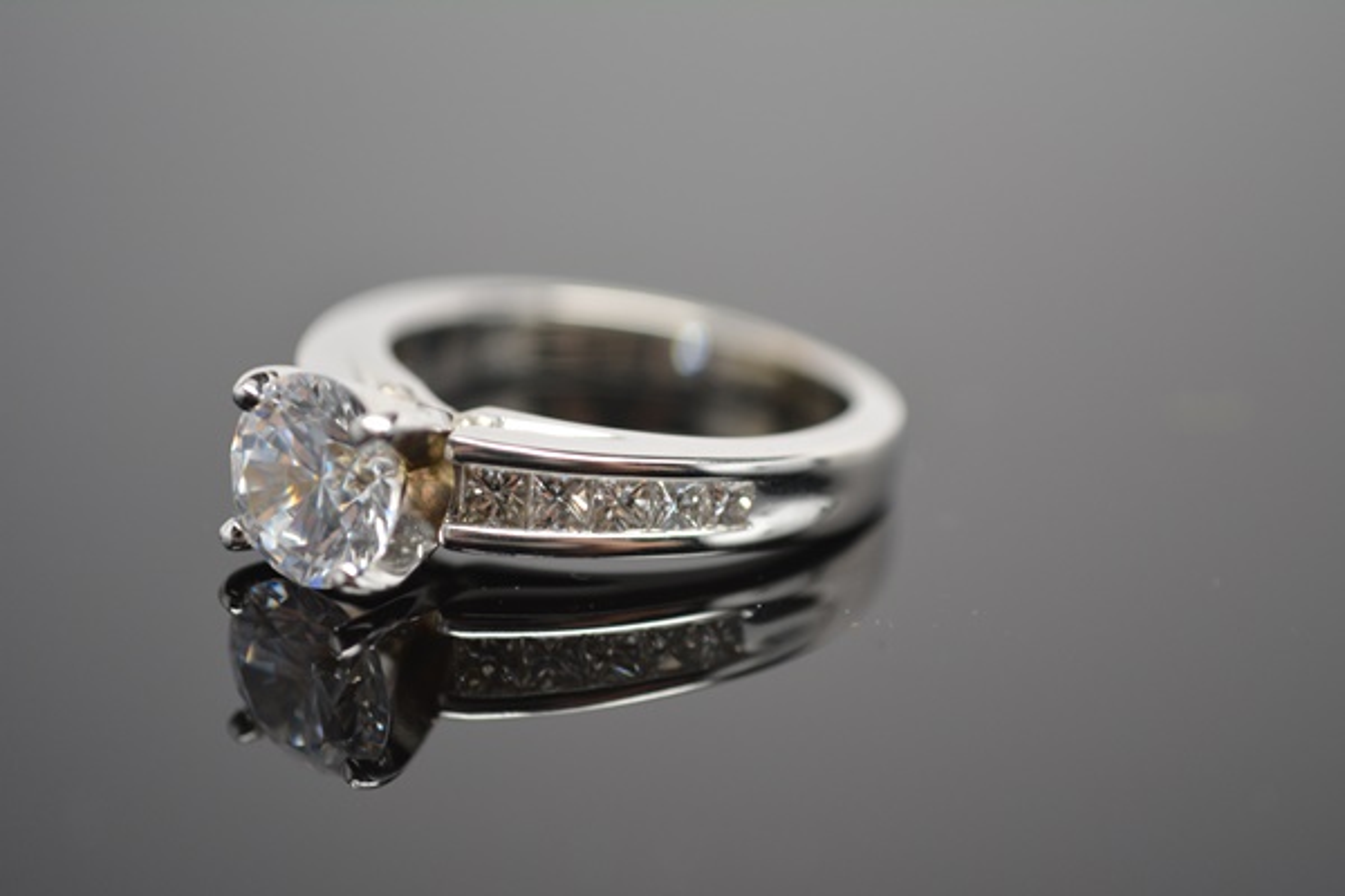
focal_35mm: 82
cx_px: 672
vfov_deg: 16.6
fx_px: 3082
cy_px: 448
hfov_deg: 24.6
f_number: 5.6
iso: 800
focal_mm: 55
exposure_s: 1/30
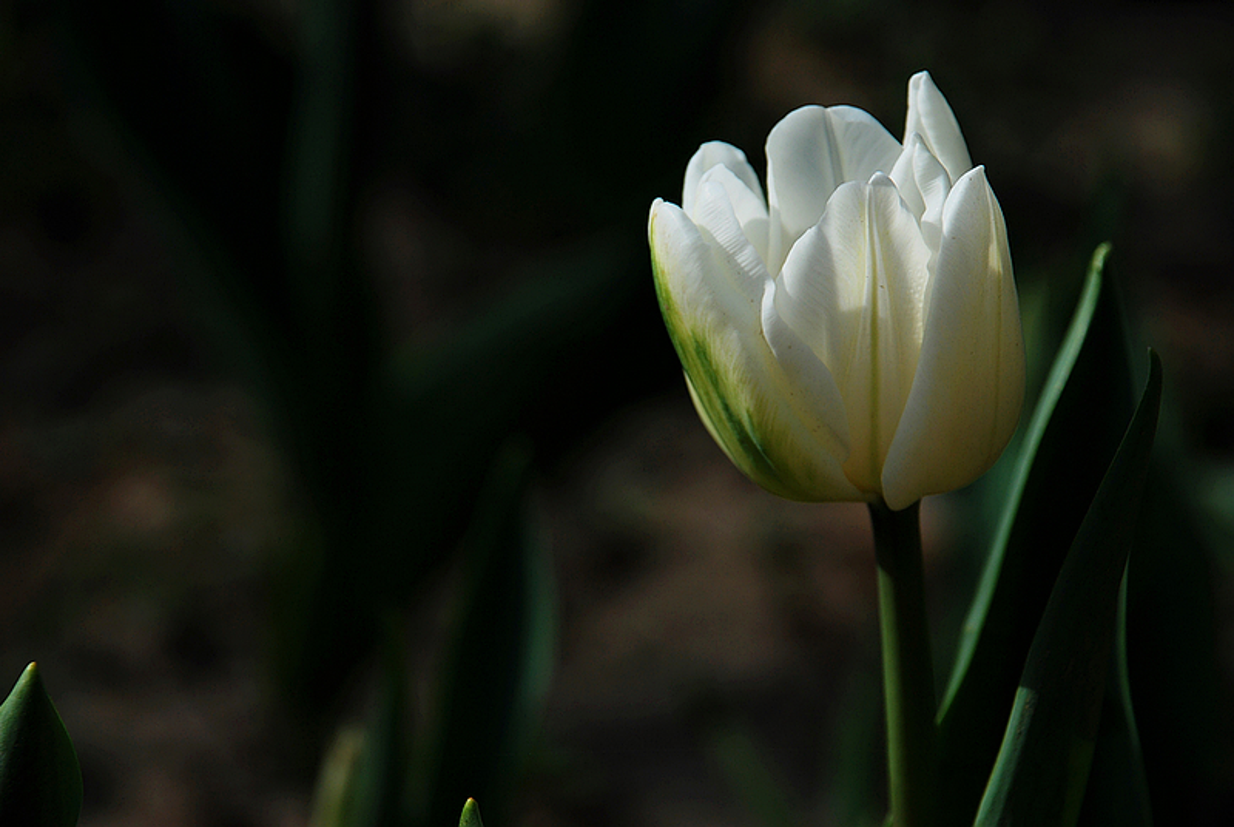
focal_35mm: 202
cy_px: 414
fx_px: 6951
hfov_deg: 10.1
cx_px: 617
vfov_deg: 6.8
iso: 100
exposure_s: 1/400
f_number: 8
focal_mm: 135
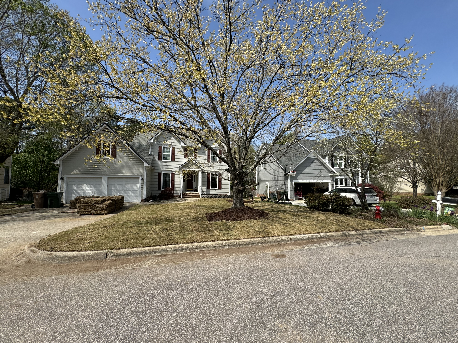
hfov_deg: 102.1
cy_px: 172
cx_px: 229
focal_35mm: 14
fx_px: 185
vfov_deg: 85.7
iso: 40
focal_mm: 2.22
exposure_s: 1/1506
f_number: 2.2
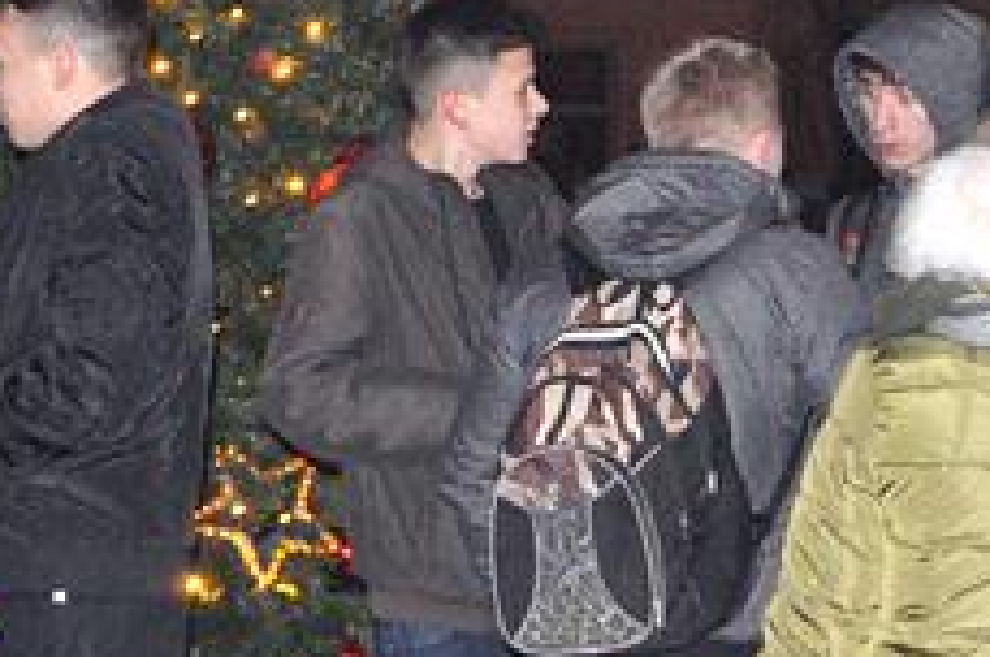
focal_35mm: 117
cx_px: 1223
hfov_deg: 16.7
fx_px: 3209
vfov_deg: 11.6
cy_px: 620
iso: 3200
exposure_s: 1/60
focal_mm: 21
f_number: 5.6
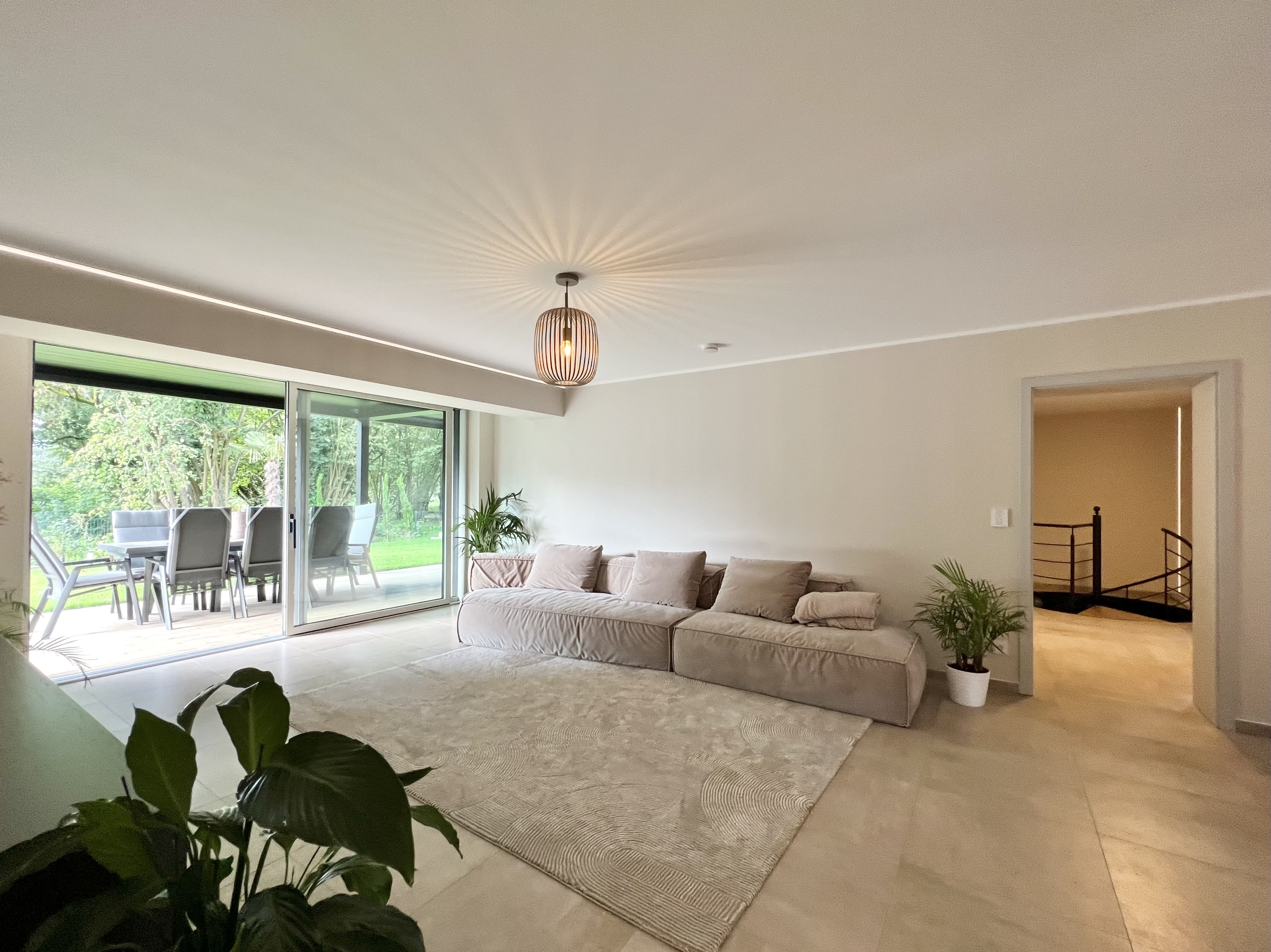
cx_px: 636
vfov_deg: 89.9
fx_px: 477
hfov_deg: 106.2
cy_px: 476
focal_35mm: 13
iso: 160
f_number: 1.8
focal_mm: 1.57
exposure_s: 1/100
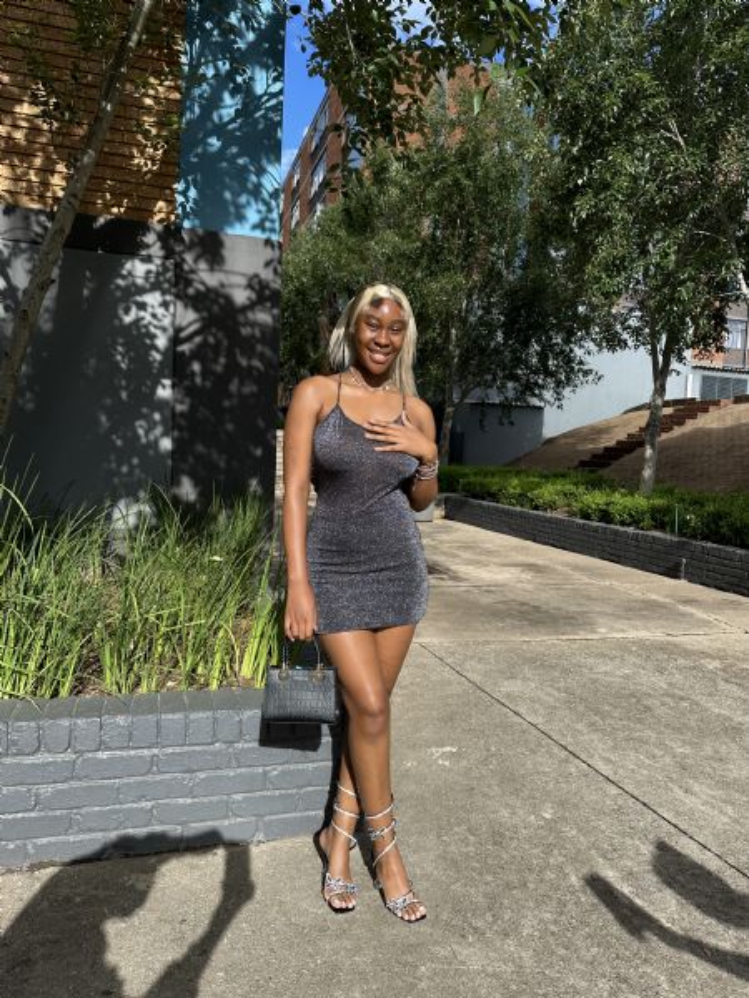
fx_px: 692
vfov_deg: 71.6
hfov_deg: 56.8
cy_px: 499
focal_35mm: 24
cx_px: 374
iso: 80
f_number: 1.78
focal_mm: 6.86
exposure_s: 1/2252
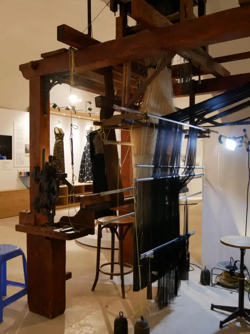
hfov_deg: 45.4
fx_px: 299
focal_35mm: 31
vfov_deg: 58.4
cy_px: 168
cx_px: 125
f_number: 3.6
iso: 800
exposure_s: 1/60
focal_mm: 15
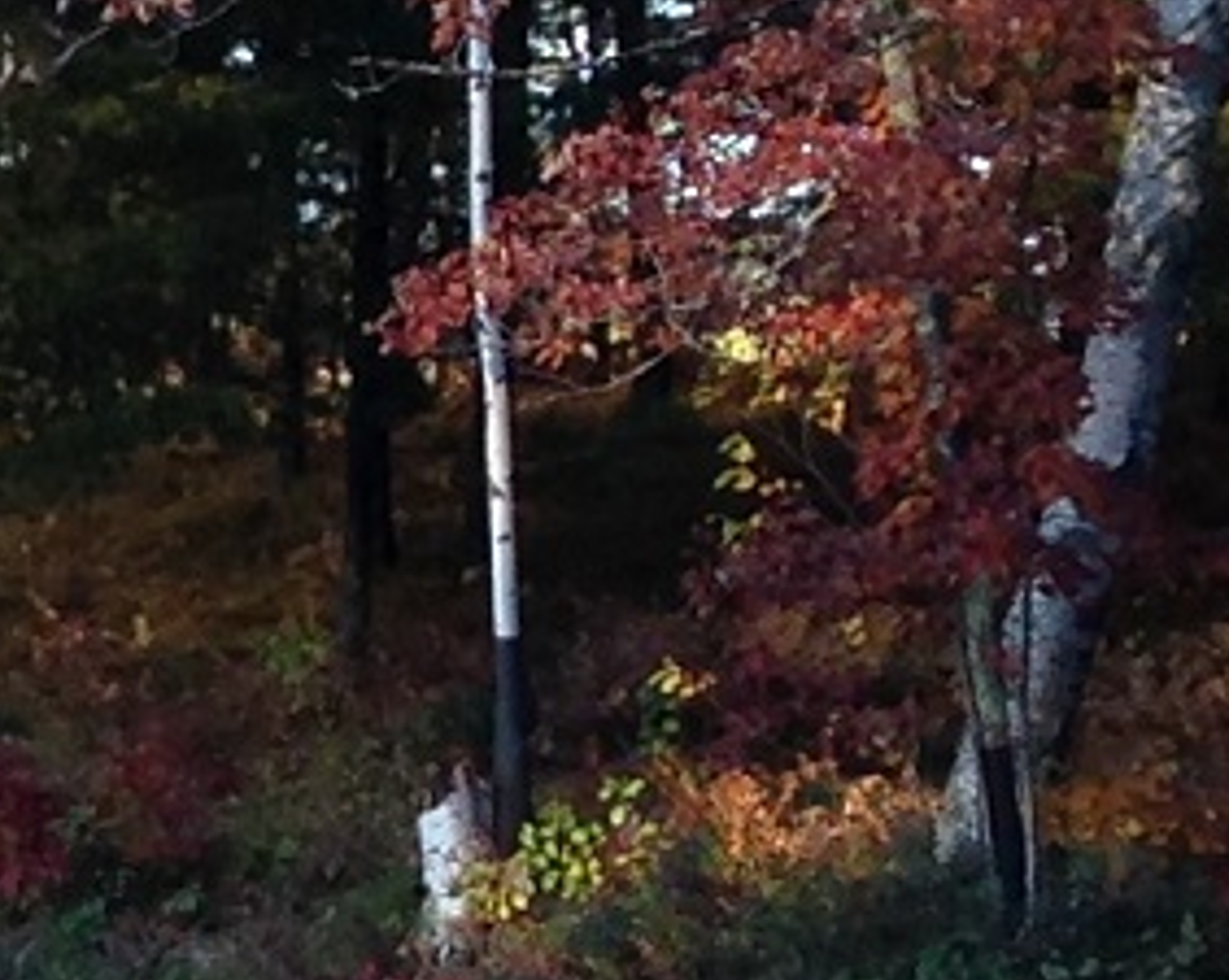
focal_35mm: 250
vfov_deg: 6.2
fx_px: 9084
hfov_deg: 7.2
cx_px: -1998
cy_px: 760
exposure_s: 1/134
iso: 50
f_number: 2.4
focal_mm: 4.12
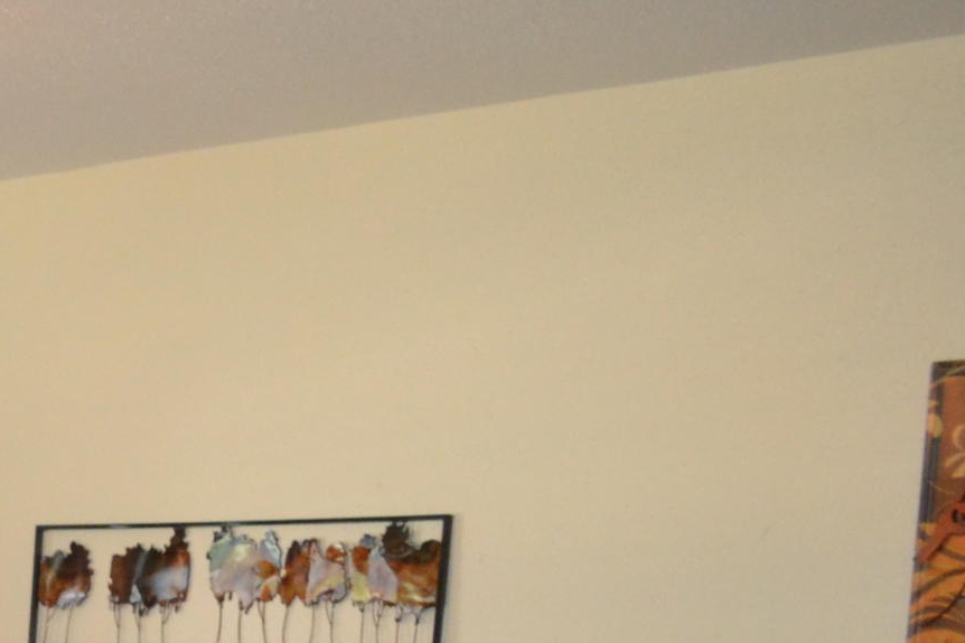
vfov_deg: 13.3
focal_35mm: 94
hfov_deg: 18.3
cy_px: 1084
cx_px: -626
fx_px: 2519
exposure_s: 1/60
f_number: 3.5
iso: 1400
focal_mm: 18
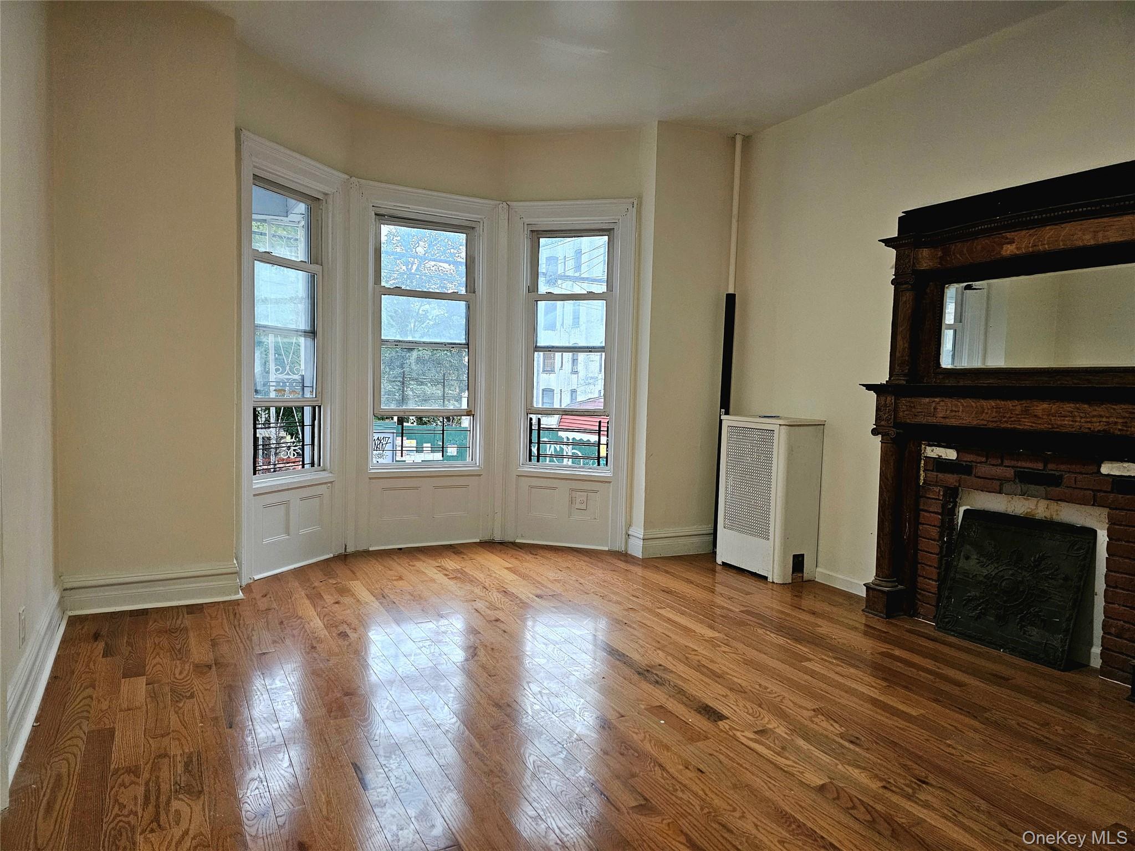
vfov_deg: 58.9
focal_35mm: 23
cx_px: 568
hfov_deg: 73.9
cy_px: 426
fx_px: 754
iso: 640
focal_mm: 6.3
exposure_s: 1/120
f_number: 1.7
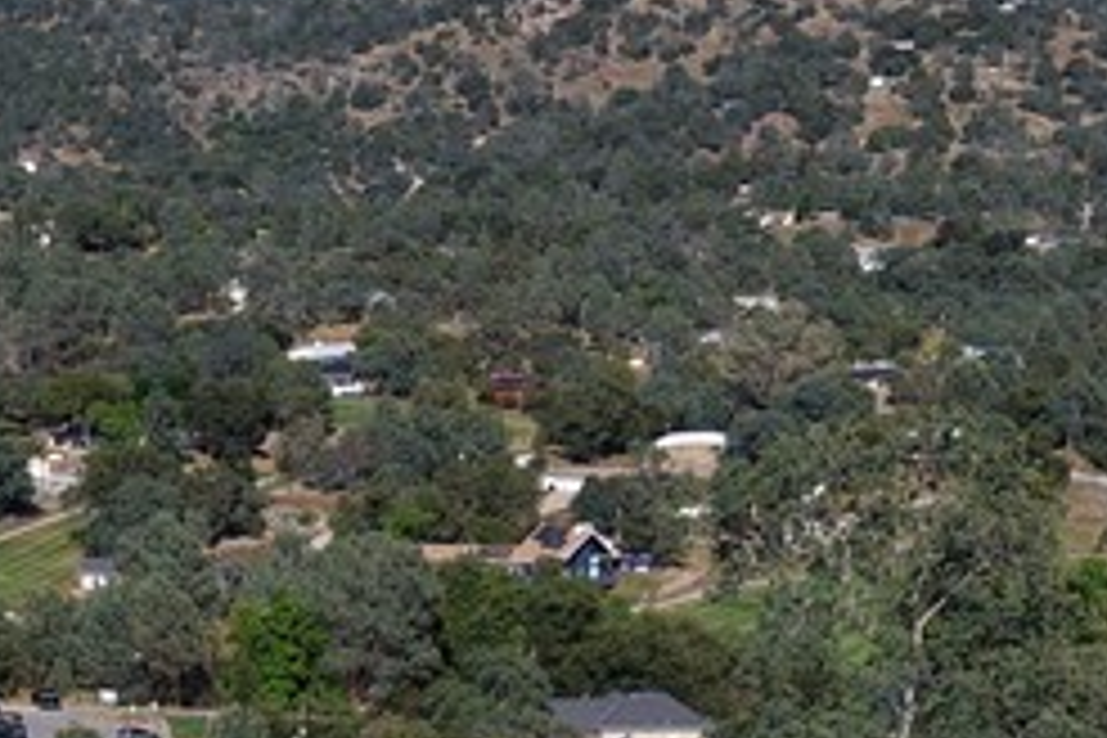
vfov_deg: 11.9
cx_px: 58
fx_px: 3198
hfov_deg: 19.2
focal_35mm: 104
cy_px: 1408
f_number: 1.8
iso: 110
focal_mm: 8.67
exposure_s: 1/5000
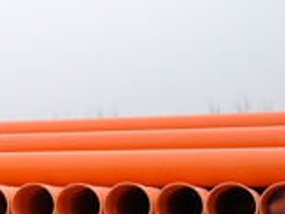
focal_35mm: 111
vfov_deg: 13.3
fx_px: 915
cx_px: -182
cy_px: 166
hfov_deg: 15.8
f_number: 9
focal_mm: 22
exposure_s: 1/100
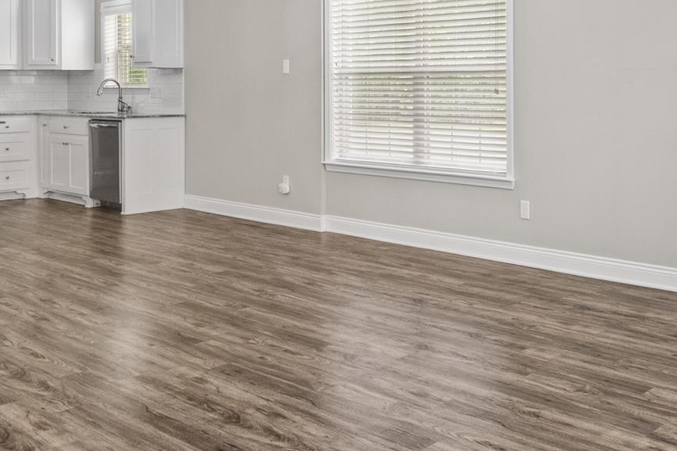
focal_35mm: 43
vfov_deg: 30.4
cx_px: 457
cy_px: 87
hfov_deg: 44.7
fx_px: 808
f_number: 8
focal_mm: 10
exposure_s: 1/3
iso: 800
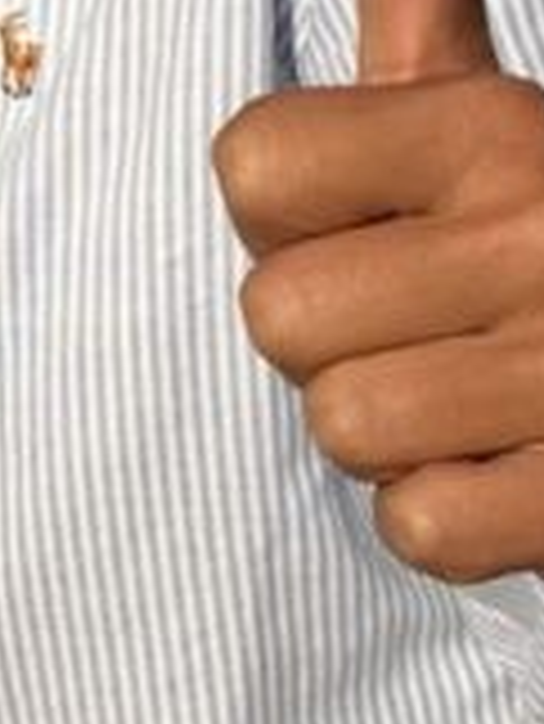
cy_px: 130
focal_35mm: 184
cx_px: -940
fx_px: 3850
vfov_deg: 10.7
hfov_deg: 7.4
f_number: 2.2
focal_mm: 4.15
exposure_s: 1/2024
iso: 25
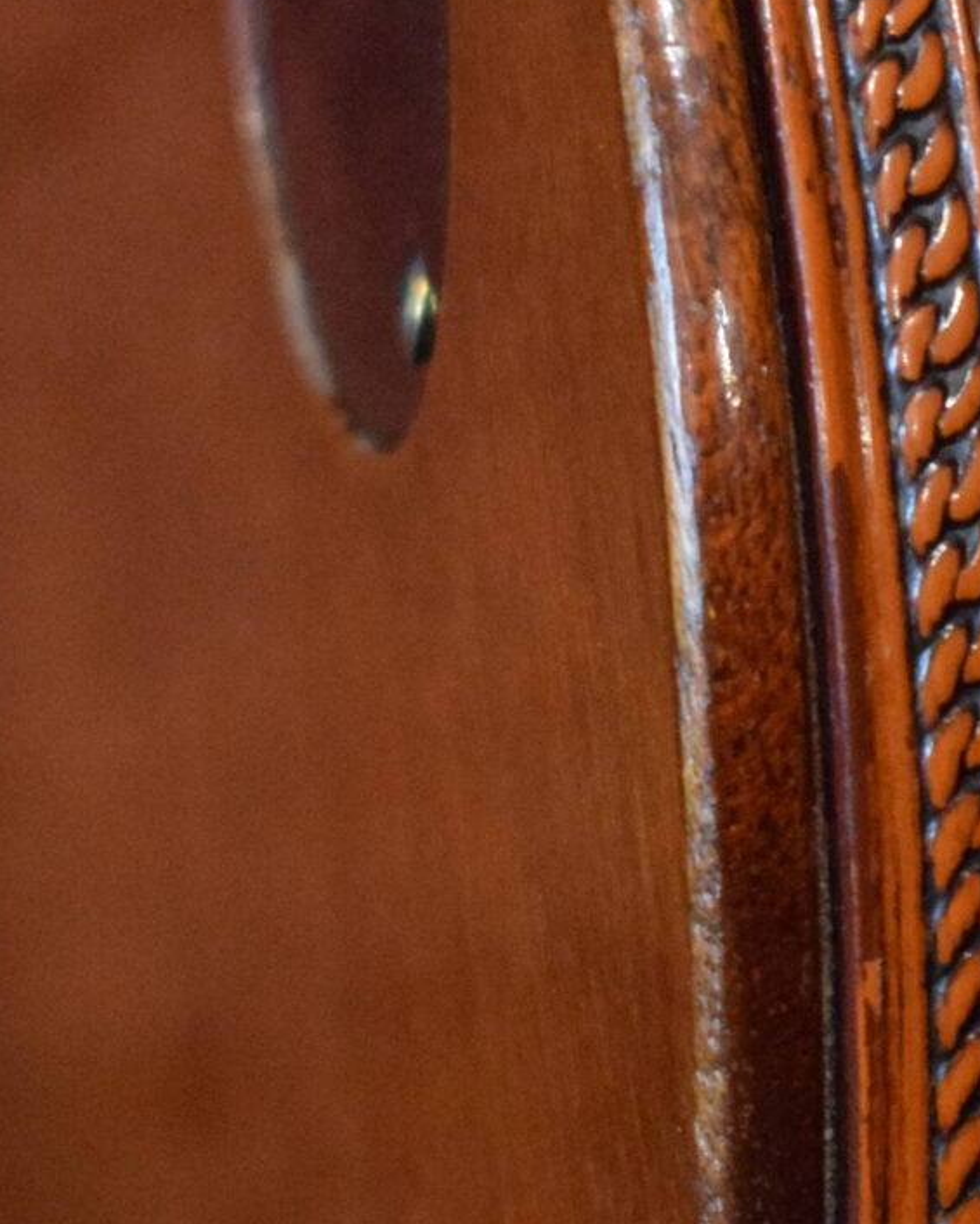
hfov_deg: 5.5
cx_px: 1217
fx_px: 10175
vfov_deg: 6.9
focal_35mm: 281
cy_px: 728
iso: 5000
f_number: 5.6
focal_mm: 55
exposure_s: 1/60
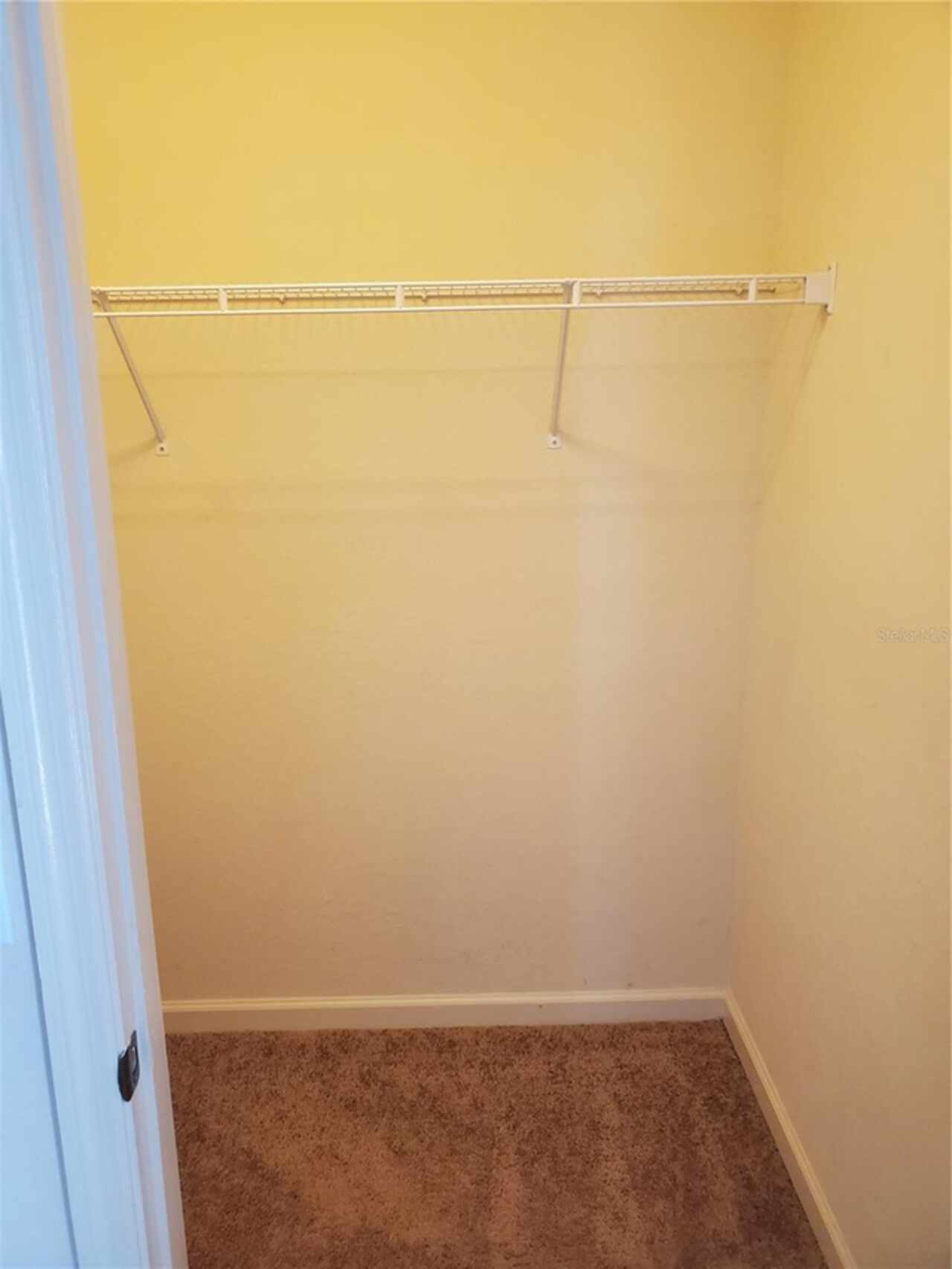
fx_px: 953
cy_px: 634
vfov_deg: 67.3
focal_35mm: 26
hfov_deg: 53.1
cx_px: 476
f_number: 2.4
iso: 320
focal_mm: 4.3
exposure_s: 1/40
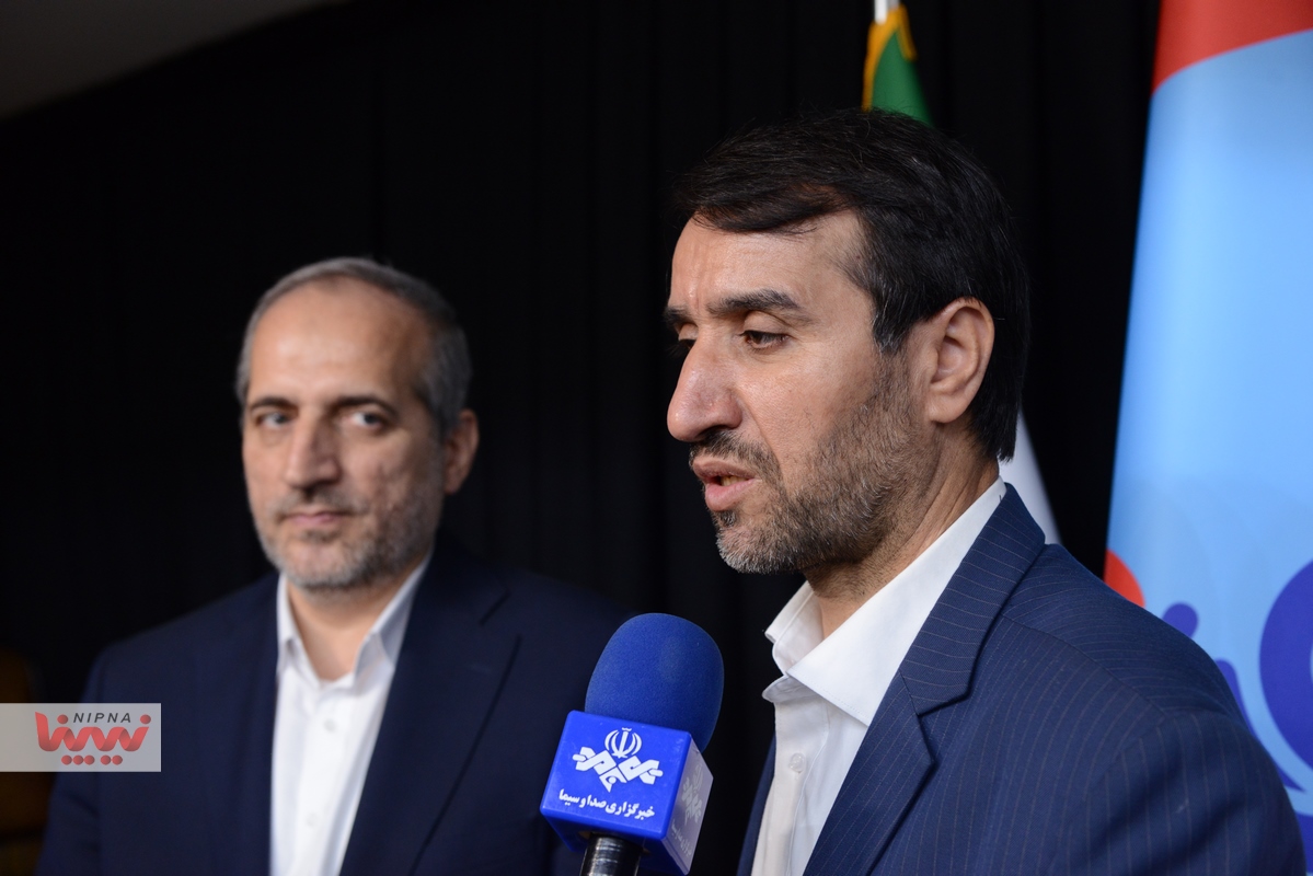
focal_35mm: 52
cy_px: 438
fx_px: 1897
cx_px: 656
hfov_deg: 38.2
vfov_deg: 26.0
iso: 1600
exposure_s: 1/100
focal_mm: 52
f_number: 4
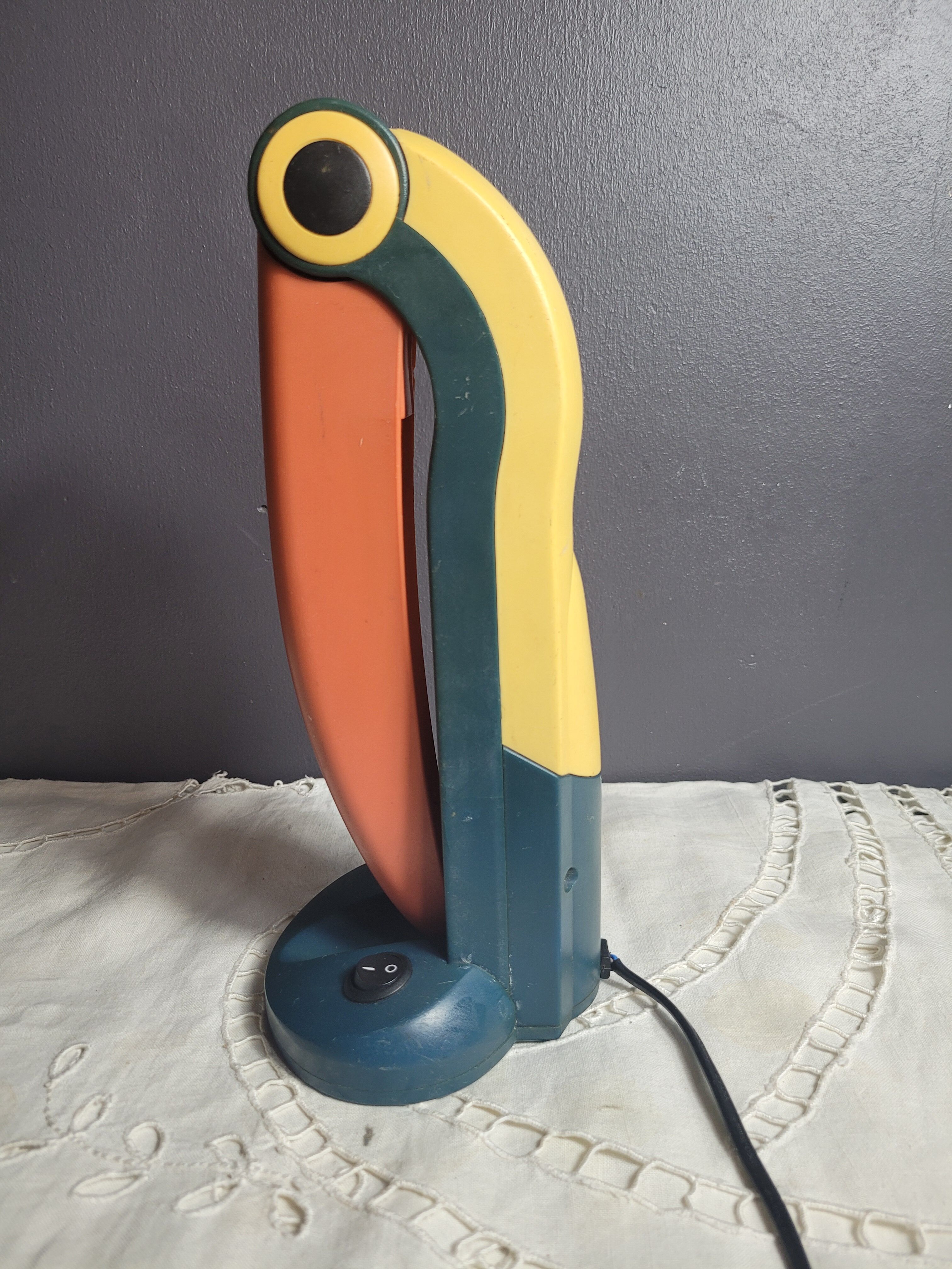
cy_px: 634
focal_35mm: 26
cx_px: 476
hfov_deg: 53.1
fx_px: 953
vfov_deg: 67.3
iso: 100
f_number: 1.8
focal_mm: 5.4
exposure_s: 1/100
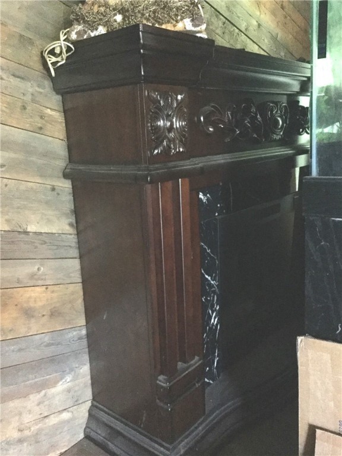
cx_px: 171
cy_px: 228
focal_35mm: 31
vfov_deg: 58.4
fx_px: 408
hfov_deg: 45.4
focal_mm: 3.3
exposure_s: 1/15
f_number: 2.4
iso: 800
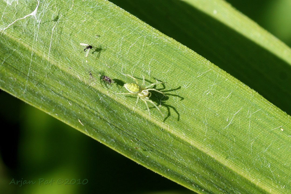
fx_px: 1273
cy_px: 97
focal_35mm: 158
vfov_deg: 8.7
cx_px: 146
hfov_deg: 13.0
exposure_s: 1/80
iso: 200
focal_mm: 105
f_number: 11
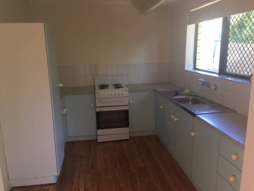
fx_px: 213
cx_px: 127
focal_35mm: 29
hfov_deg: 61.7
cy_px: 96
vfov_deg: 48.2
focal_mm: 4.15
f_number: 2.2
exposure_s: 1/33
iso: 64
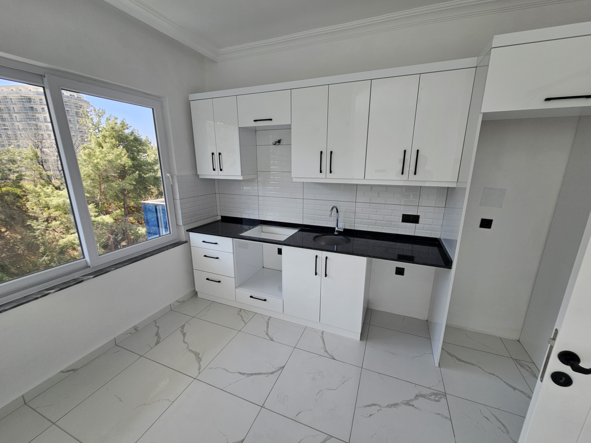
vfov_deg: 89.9
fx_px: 222
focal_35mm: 13
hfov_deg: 106.2
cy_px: 222
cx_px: 296
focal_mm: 2.2
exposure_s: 1/232
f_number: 2.2
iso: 50
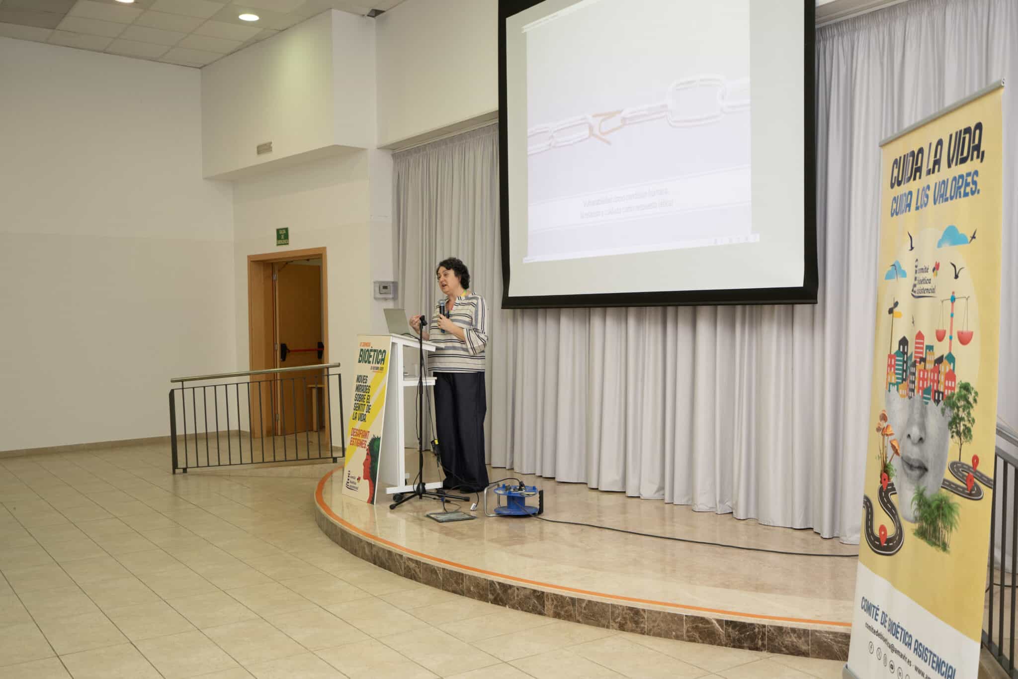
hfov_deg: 54.4
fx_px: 990
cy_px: 340
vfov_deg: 37.8
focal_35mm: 35
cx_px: 509
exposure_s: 1/160
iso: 400
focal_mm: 35
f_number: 4
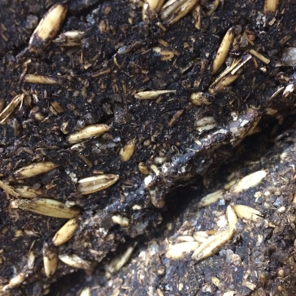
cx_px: 178
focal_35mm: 42
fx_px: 406
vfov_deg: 40.0
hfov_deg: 39.9
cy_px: 164
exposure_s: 1/17
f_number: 2.2
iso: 400
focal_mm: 4.15
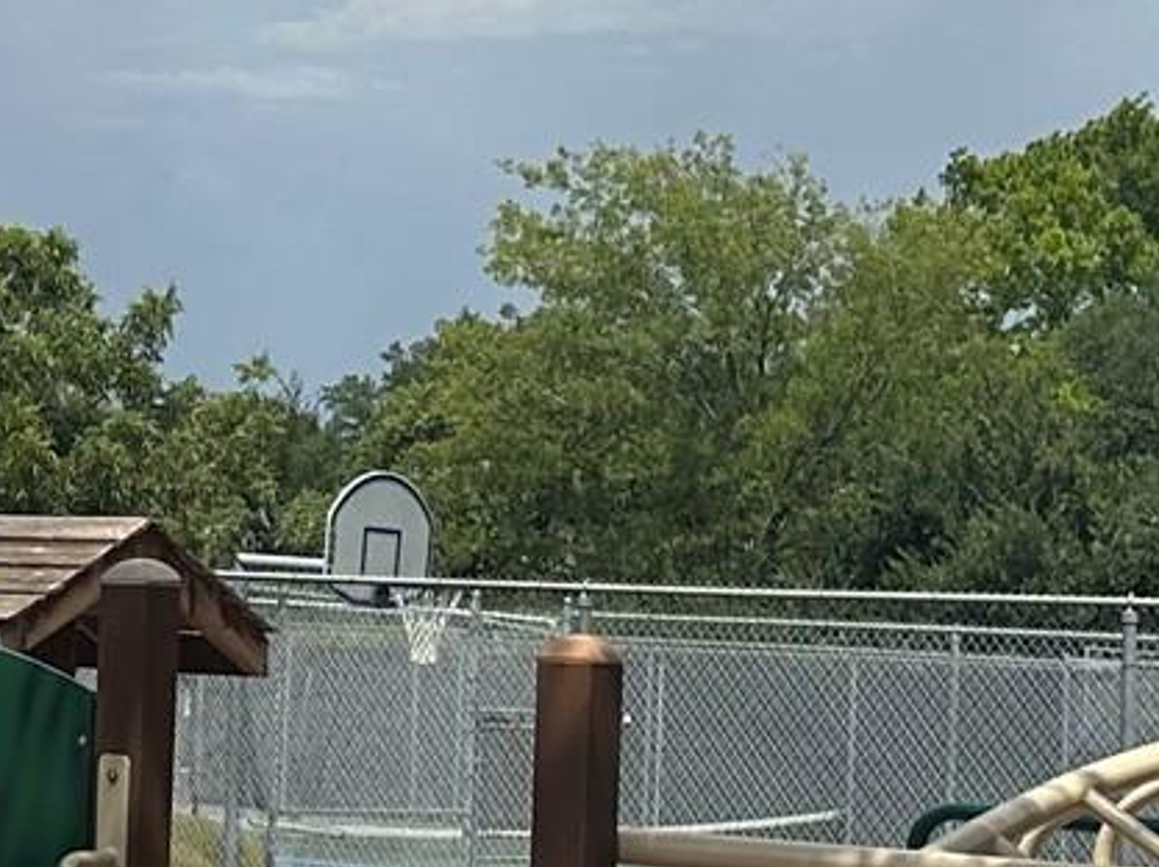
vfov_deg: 12.5
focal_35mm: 118
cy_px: 445
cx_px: 53
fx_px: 3947
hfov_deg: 16.4
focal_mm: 6.86
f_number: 1.78
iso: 80
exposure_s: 1/6623
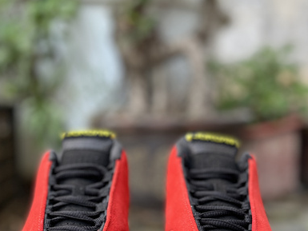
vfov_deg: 28.3
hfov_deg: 38.2
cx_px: 144
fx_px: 445
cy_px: 195
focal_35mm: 50
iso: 50
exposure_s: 1/122
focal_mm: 5.1
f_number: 1.6
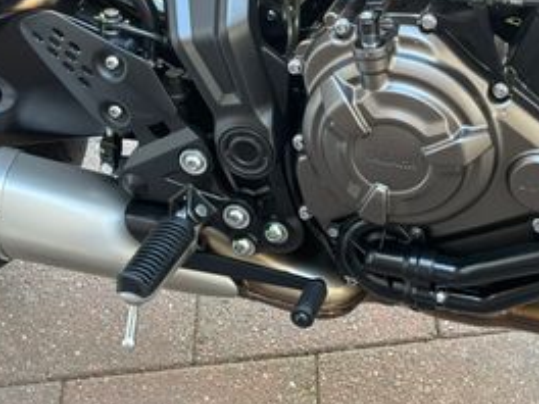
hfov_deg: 30.0
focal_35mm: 63
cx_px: 429
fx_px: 981
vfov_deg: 22.8
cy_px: 59
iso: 125
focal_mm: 5.96
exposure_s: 1/65
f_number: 1.6
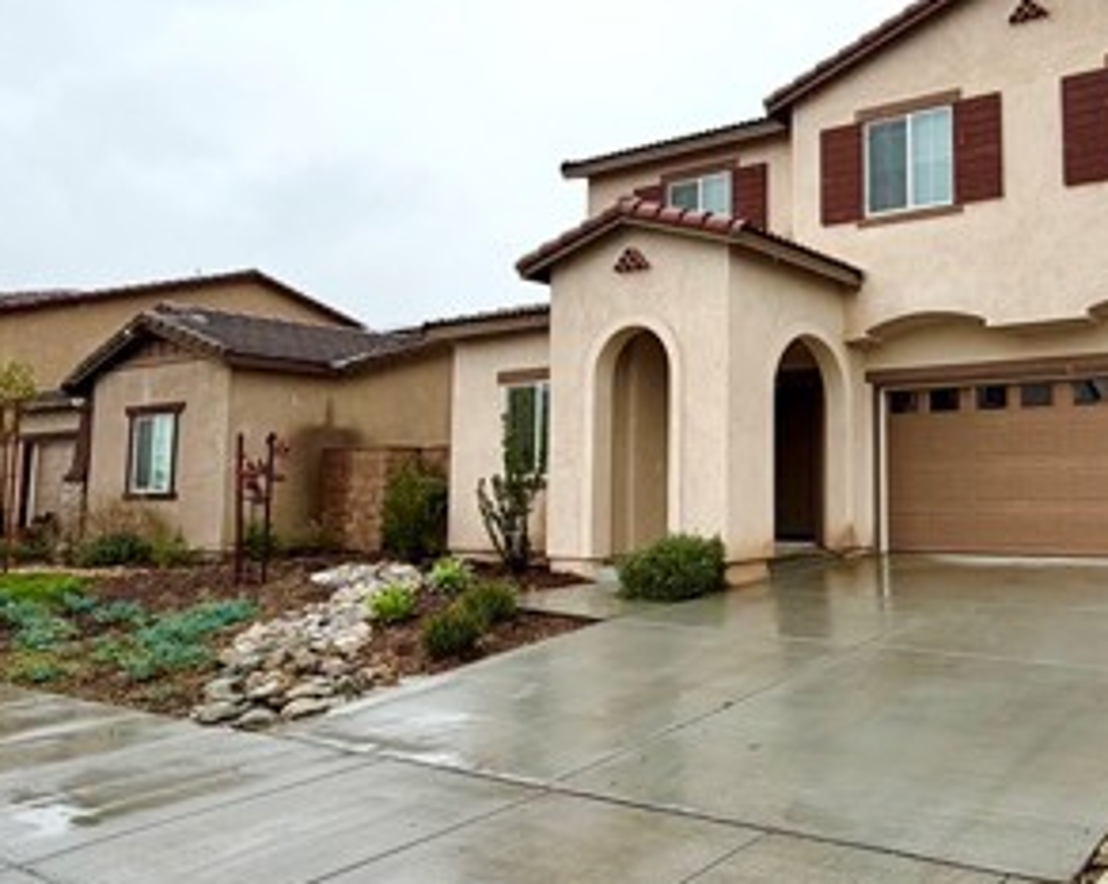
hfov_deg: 54.8
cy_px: 387
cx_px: 884
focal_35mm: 30
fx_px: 983
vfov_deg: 48.3
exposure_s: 1/770
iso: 25
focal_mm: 2.22
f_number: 2.2
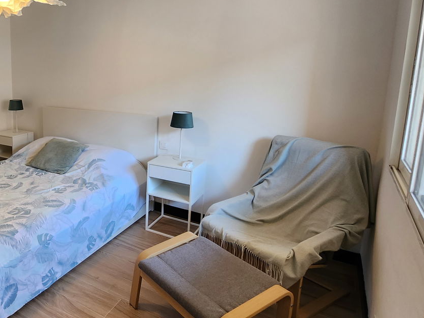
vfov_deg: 54.4
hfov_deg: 61.5
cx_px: 65
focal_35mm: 25
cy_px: 123
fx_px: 306
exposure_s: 1/50
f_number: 2.2
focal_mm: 1.7
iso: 64
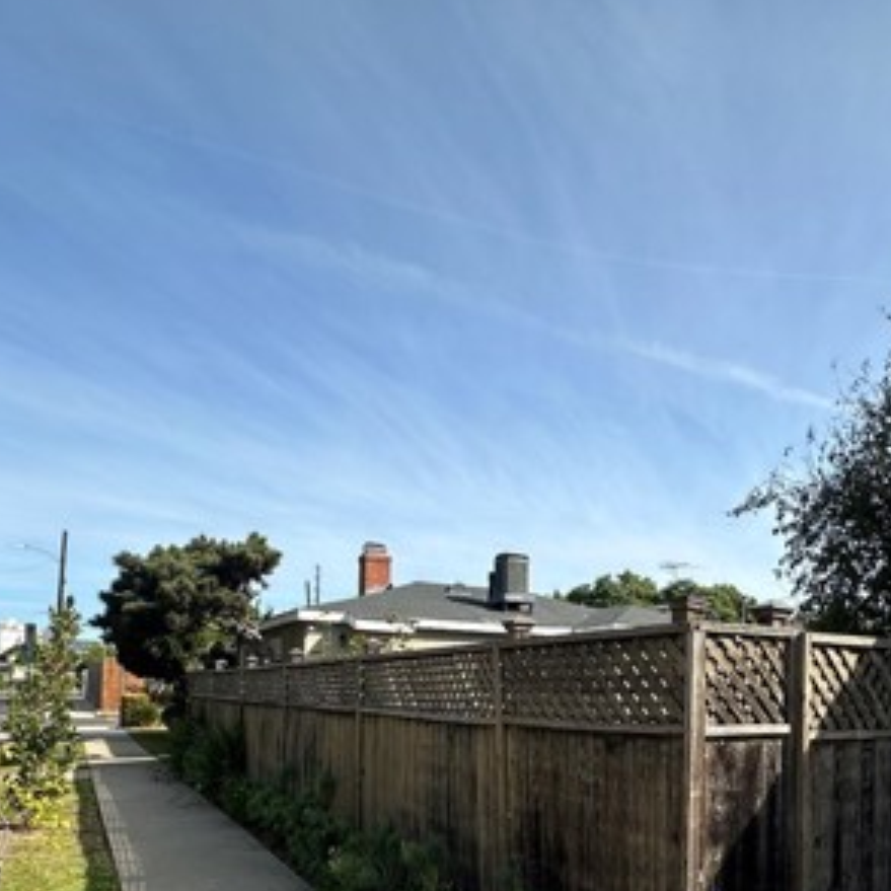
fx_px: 786
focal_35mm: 27
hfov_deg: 57.9
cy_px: 681
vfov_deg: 55.8
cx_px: 584
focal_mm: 2.22
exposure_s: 1/1435
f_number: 2.2
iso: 50
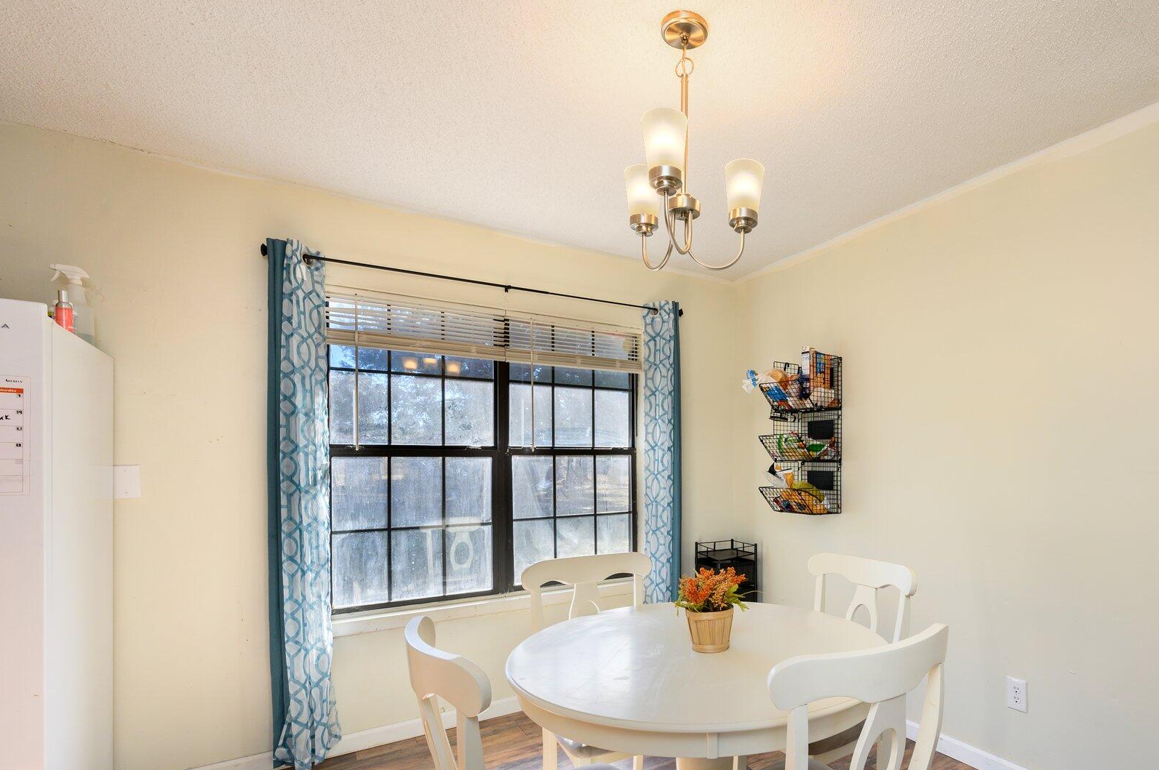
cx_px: 729
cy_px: 491
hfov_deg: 88.1
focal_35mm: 18
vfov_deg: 66.1
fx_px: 579
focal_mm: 14
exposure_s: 1/30
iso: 250
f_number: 9
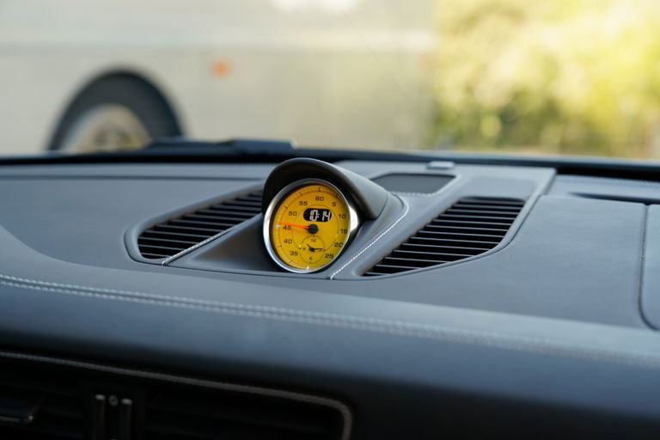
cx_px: 330
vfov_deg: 20.9
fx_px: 1192
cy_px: 220
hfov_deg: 31.0
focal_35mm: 65
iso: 100
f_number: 5
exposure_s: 1/100
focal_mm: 65
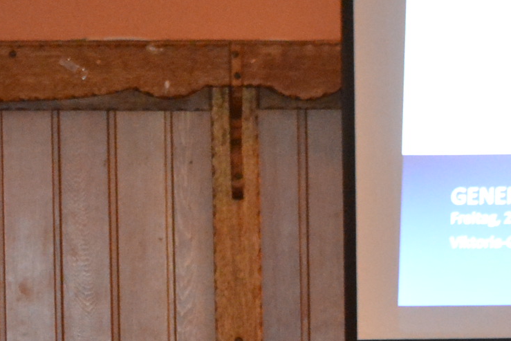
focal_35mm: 316
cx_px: 394
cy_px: 610
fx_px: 4486
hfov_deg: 6.5
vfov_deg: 4.3
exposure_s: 1/60
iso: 3200
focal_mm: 52
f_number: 5.6
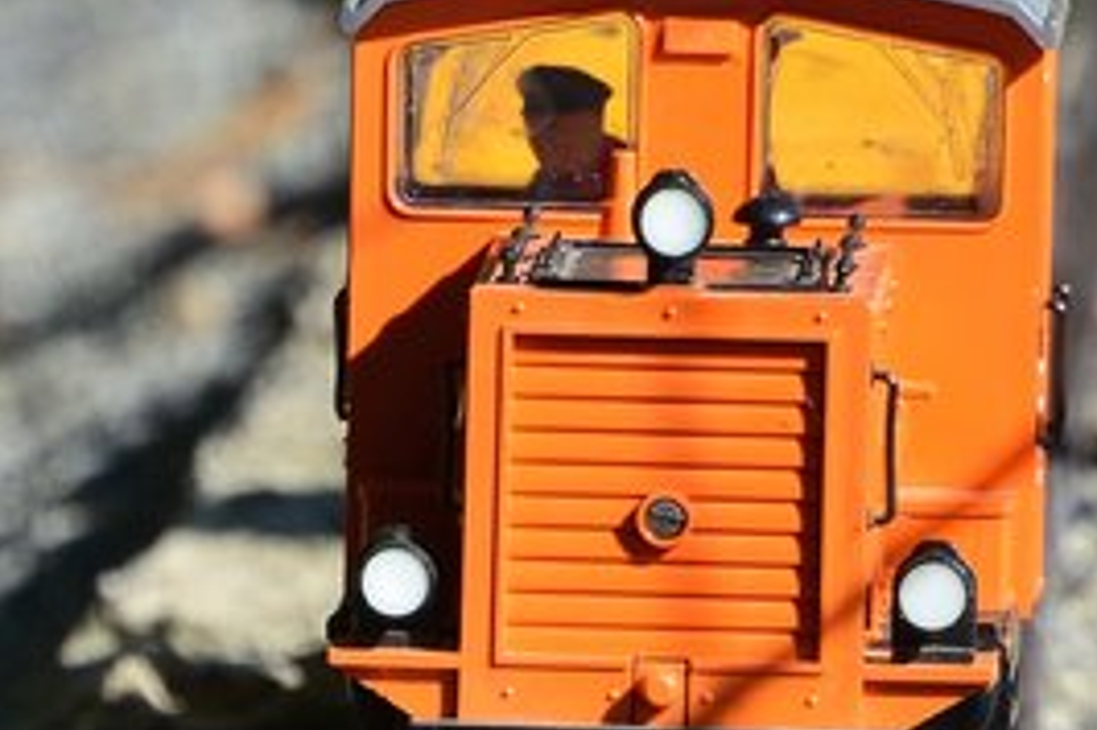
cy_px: 115
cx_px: 623
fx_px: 41263
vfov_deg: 1.0
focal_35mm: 1355
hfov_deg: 1.5
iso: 250
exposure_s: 1/640
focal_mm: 200
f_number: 8
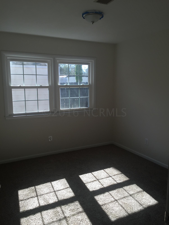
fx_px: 189
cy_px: 112
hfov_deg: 48.2
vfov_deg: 61.7
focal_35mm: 29
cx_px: 84
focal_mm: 4.15
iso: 32
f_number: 2.2
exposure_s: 1/189
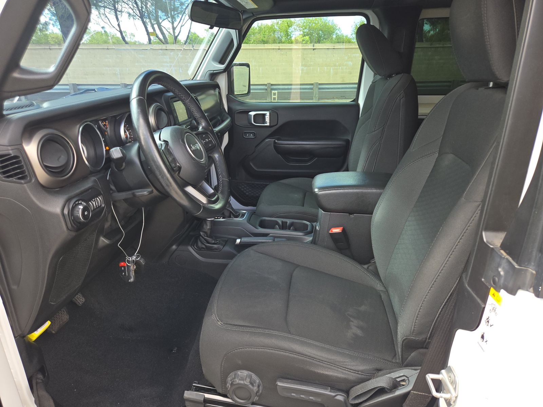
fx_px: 361
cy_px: 204
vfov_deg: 58.9
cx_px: 272
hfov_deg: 73.9
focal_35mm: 23
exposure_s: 1/119
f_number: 1.8
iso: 43
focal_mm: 5.4
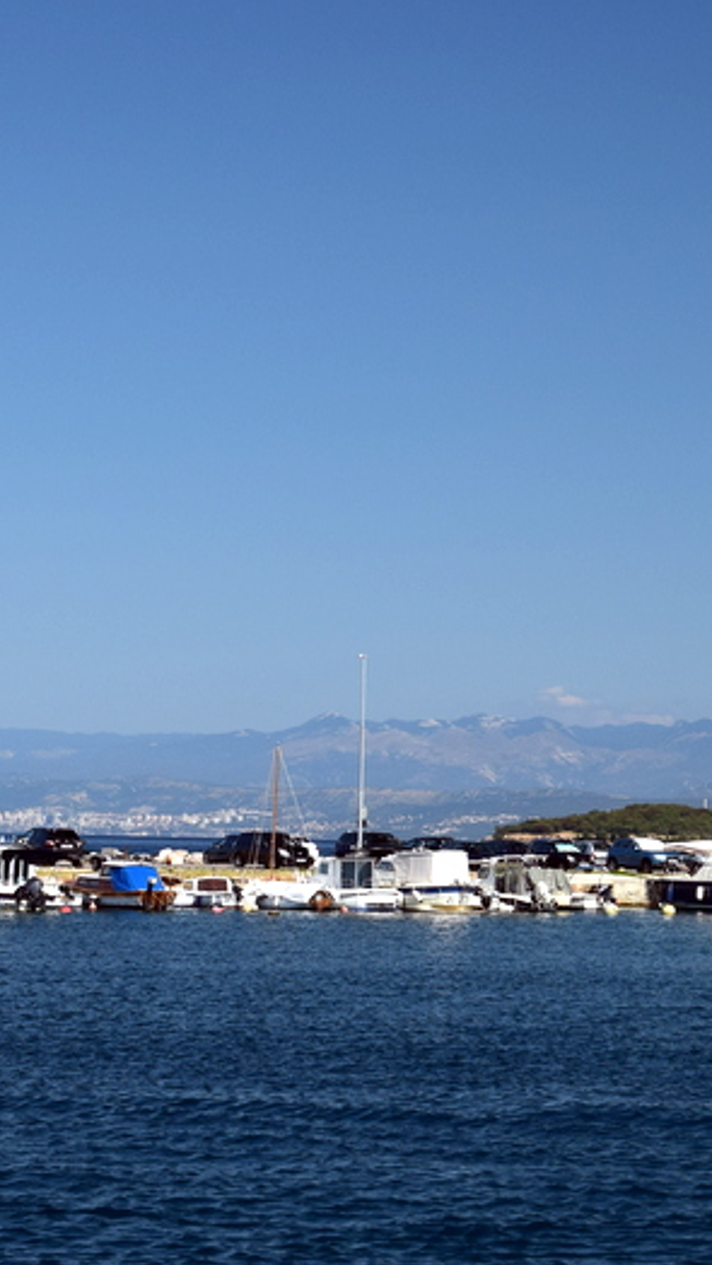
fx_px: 3220
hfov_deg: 12.5
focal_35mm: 96
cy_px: 636
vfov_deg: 22.2
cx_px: 606
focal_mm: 40
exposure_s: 1/320
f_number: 11
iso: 400
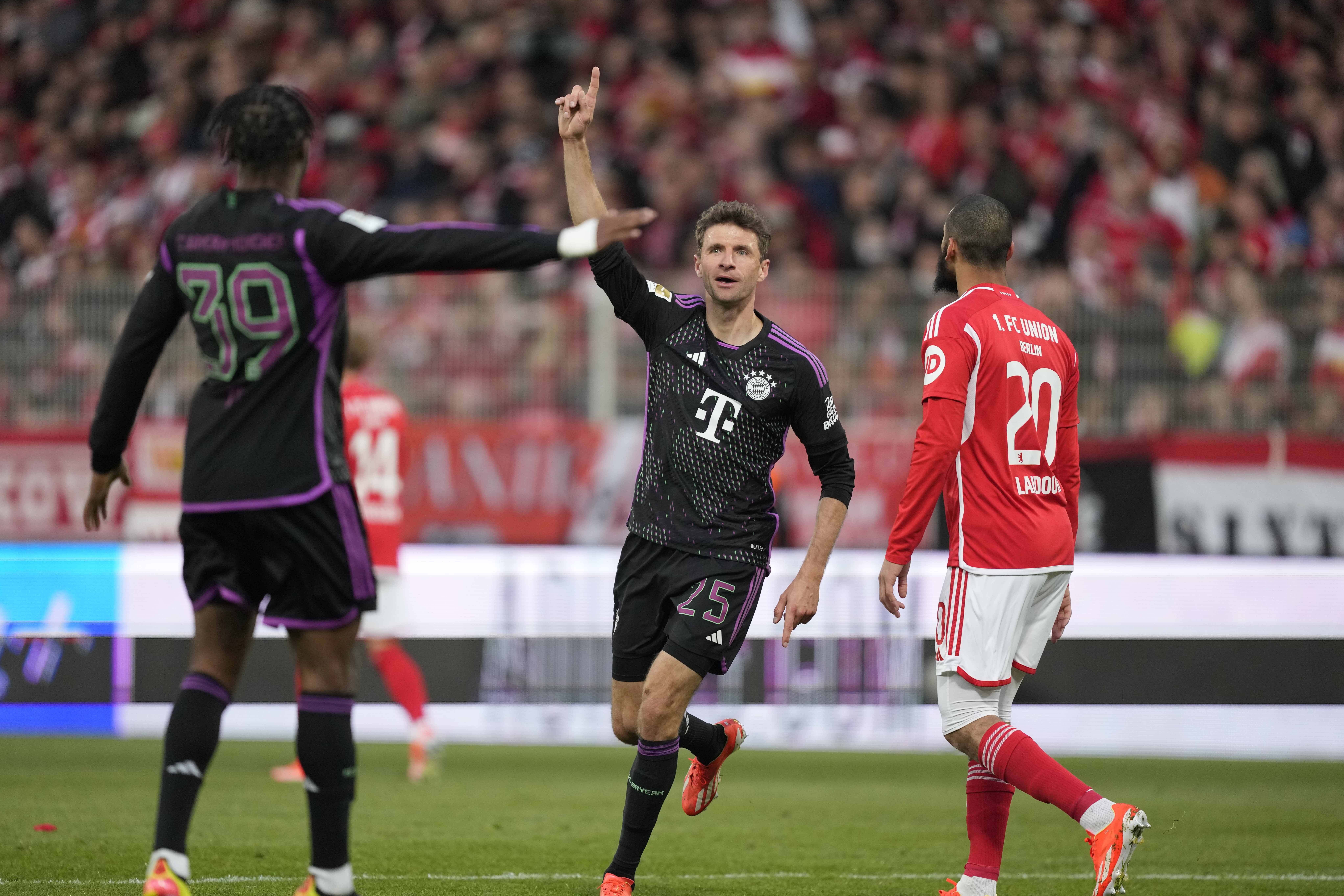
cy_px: 459
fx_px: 15791
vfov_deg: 3.3
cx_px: 655
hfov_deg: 4.9
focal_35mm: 423
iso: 2500
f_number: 2.8
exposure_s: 1/2000
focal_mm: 400
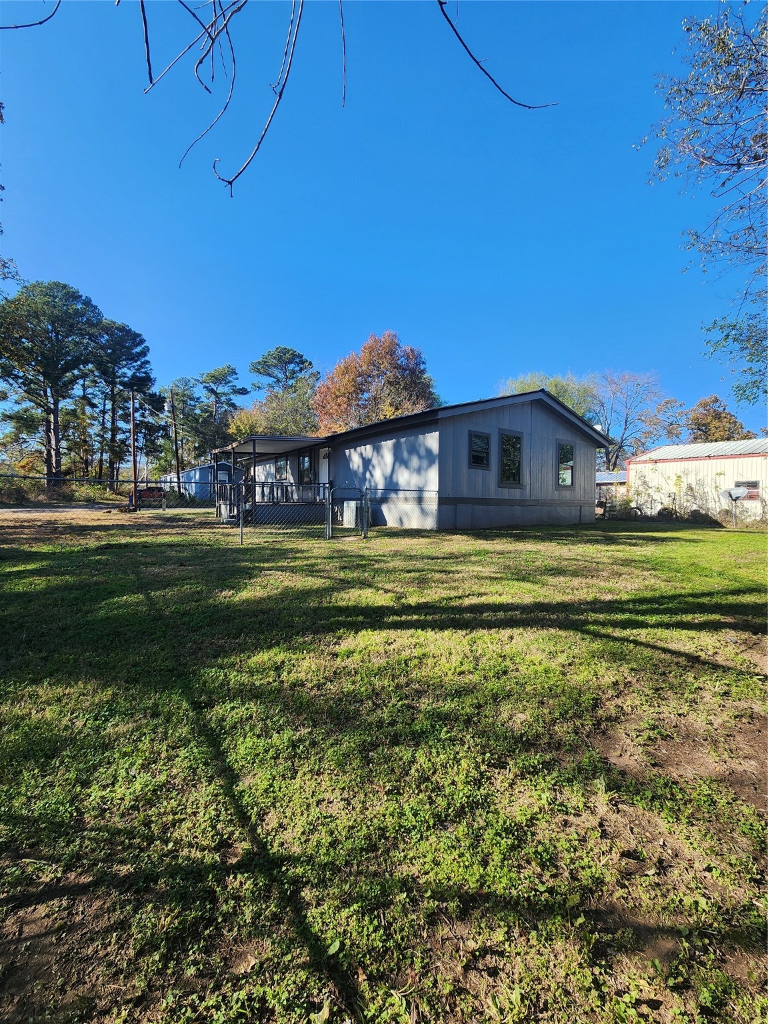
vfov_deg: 106.2
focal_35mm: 13
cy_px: 512
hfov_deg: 89.9
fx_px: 385
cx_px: 384
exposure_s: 1/812
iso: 50
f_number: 2.2
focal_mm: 2.2
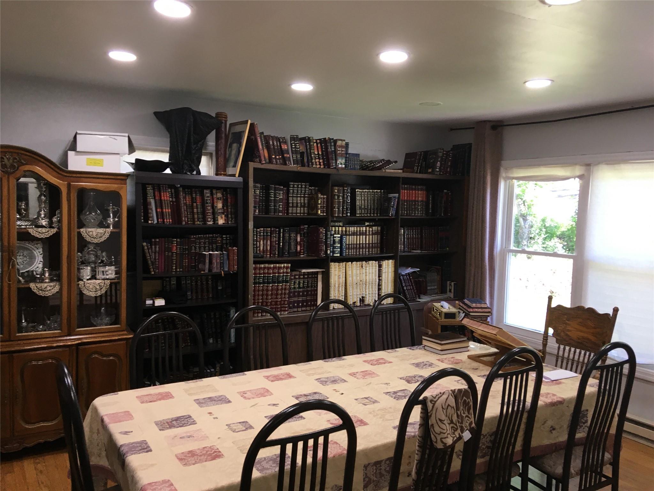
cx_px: 327
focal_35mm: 29
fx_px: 548
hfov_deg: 61.7
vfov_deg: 48.2
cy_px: 246
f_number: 2.2
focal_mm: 4.15
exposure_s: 1/30
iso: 40
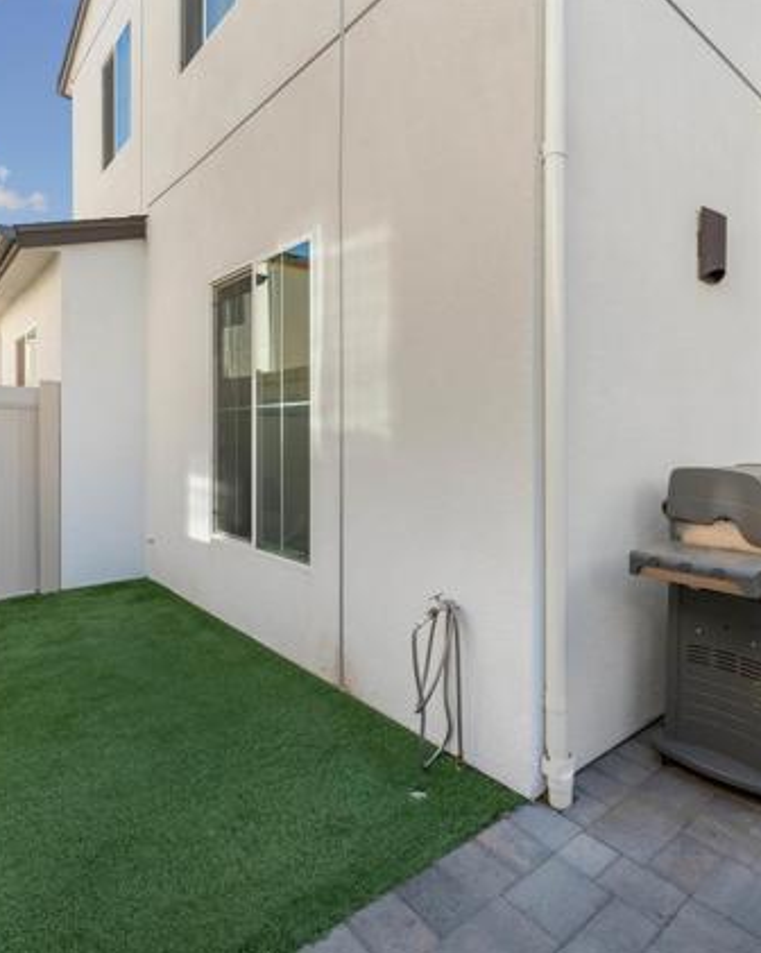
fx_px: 564
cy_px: 472
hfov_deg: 66.0
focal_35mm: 20
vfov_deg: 80.4
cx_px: 514
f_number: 11
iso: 640
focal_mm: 14
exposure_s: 1/160
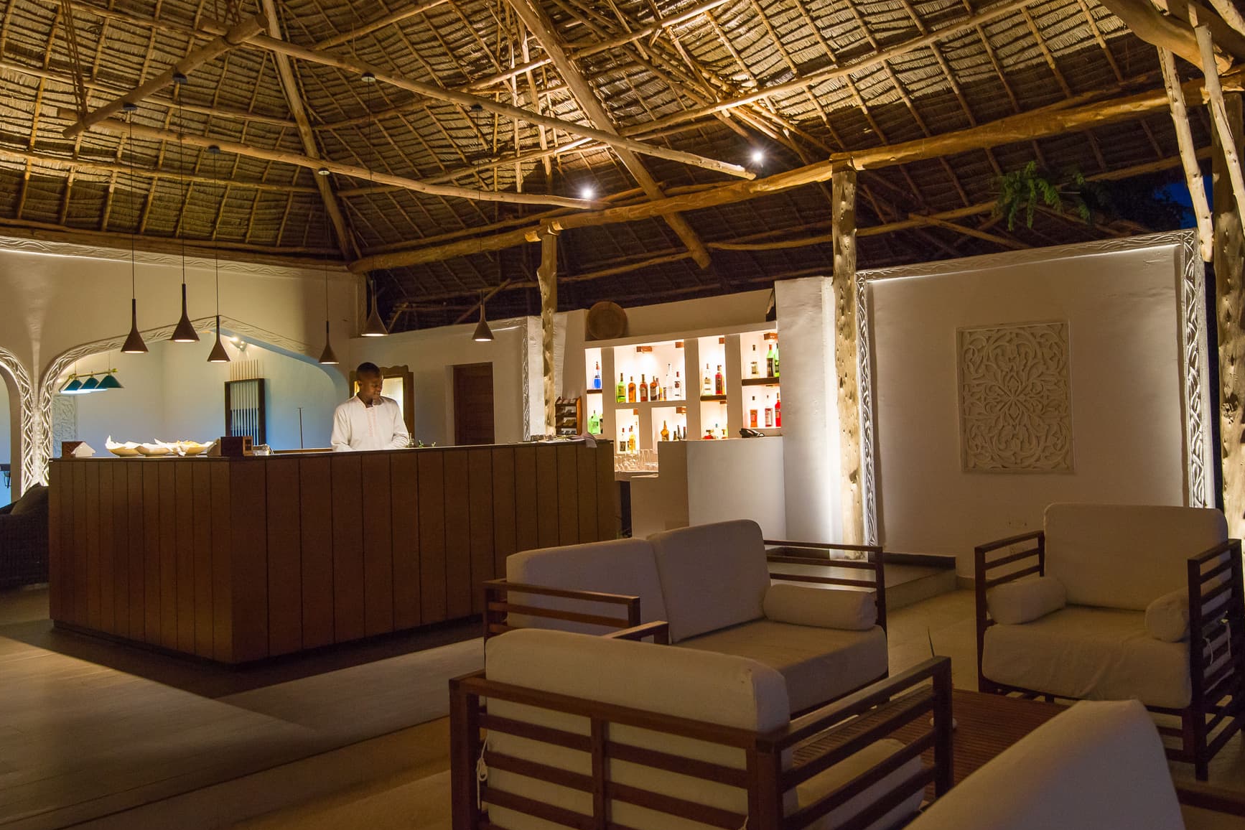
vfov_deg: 43.6
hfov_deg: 61.9
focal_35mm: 30
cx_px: 655
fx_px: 1037
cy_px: 399
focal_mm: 26
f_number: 8
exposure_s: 1/20
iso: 1600
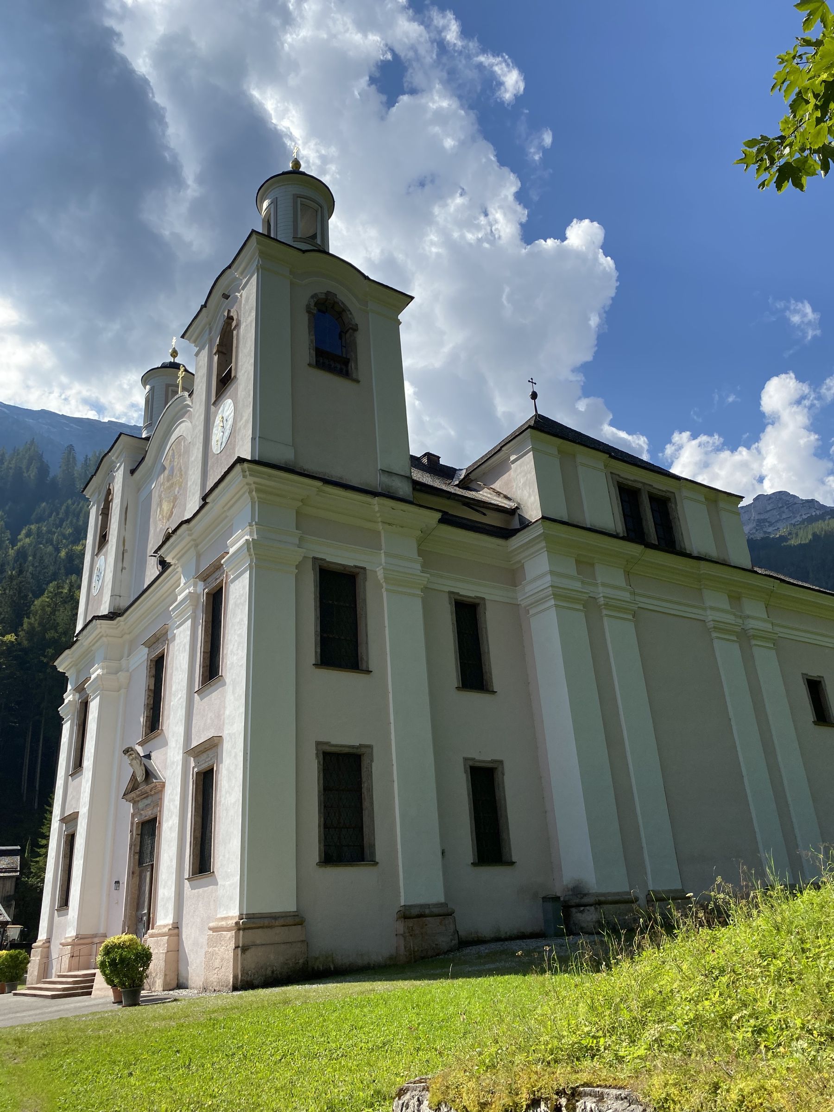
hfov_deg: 53.1
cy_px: 556
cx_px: 417
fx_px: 835
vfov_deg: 67.3
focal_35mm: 26
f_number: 1.8
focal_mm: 4.25
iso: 32
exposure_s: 1/2967
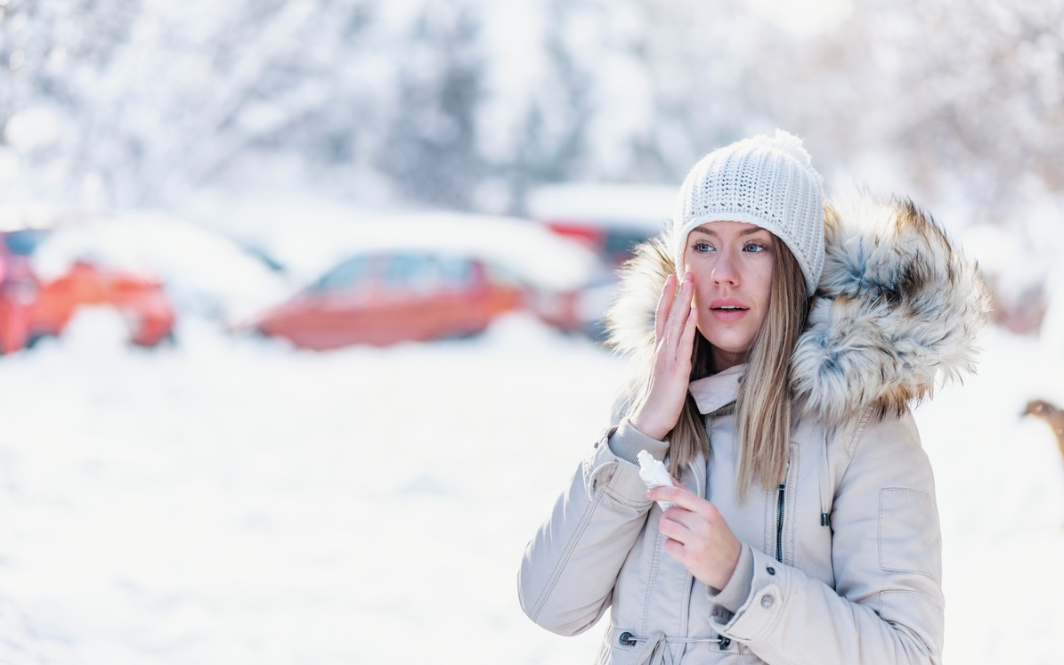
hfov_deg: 23.8
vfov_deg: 15.0
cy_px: 349
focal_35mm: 87
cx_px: 532
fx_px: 2523
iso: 125
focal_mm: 85
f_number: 2
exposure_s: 1/500
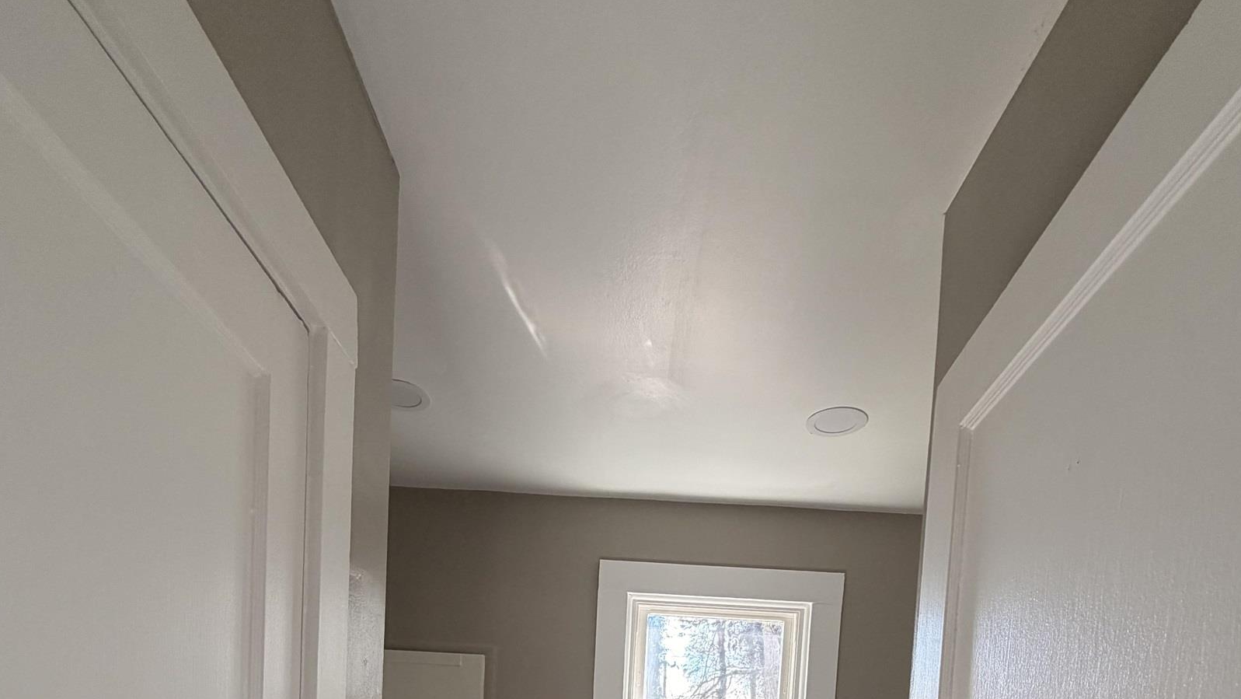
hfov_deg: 81.2
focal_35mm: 22
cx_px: 628
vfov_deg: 39.6
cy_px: 806
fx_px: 724
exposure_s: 1/121
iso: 200
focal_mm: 2.22
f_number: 2.2
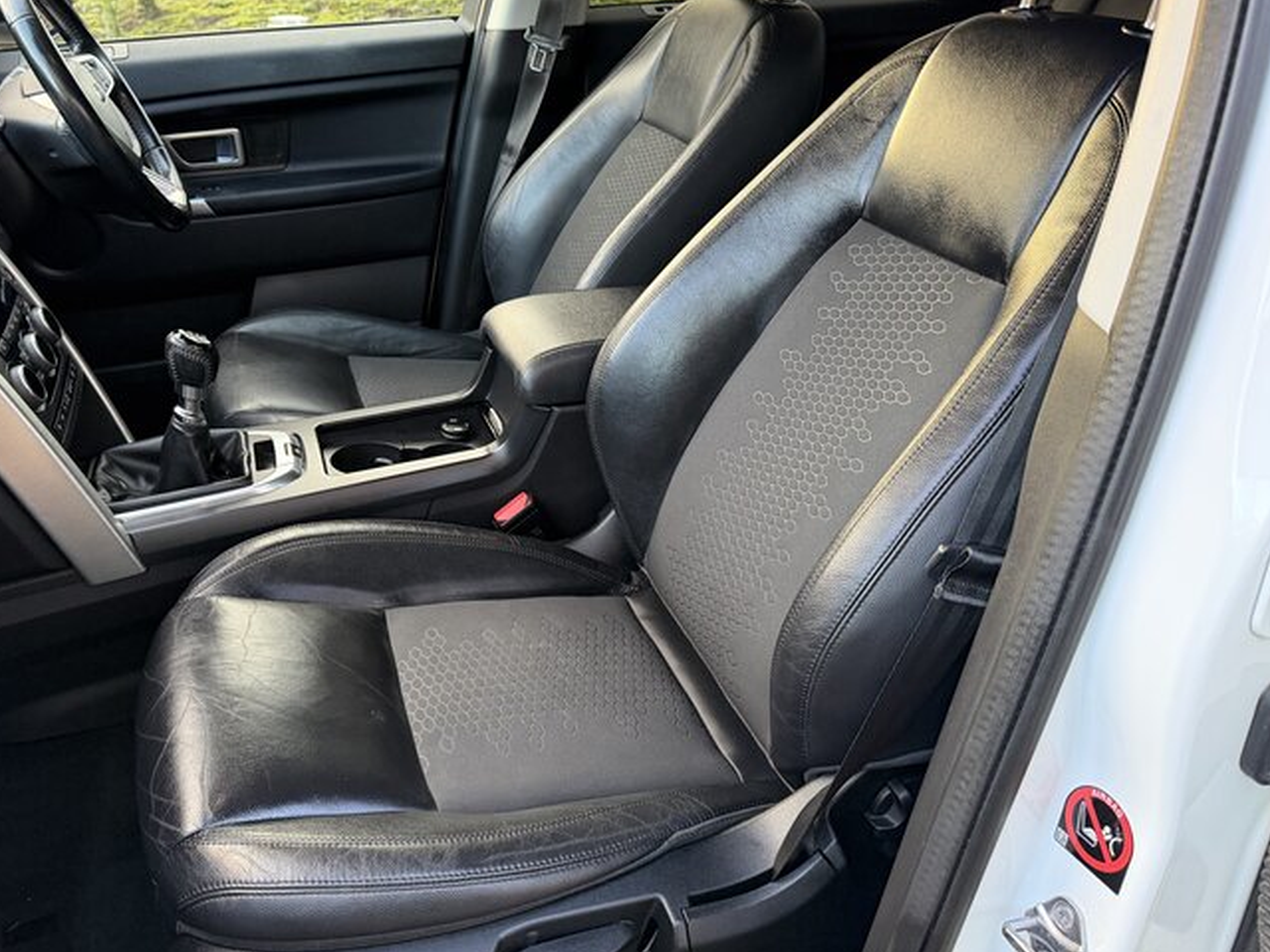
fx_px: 1101
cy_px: 385
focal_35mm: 30
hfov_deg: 59.8
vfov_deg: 46.6
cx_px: 558
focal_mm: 6.76
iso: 320
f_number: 1.78
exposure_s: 1/60
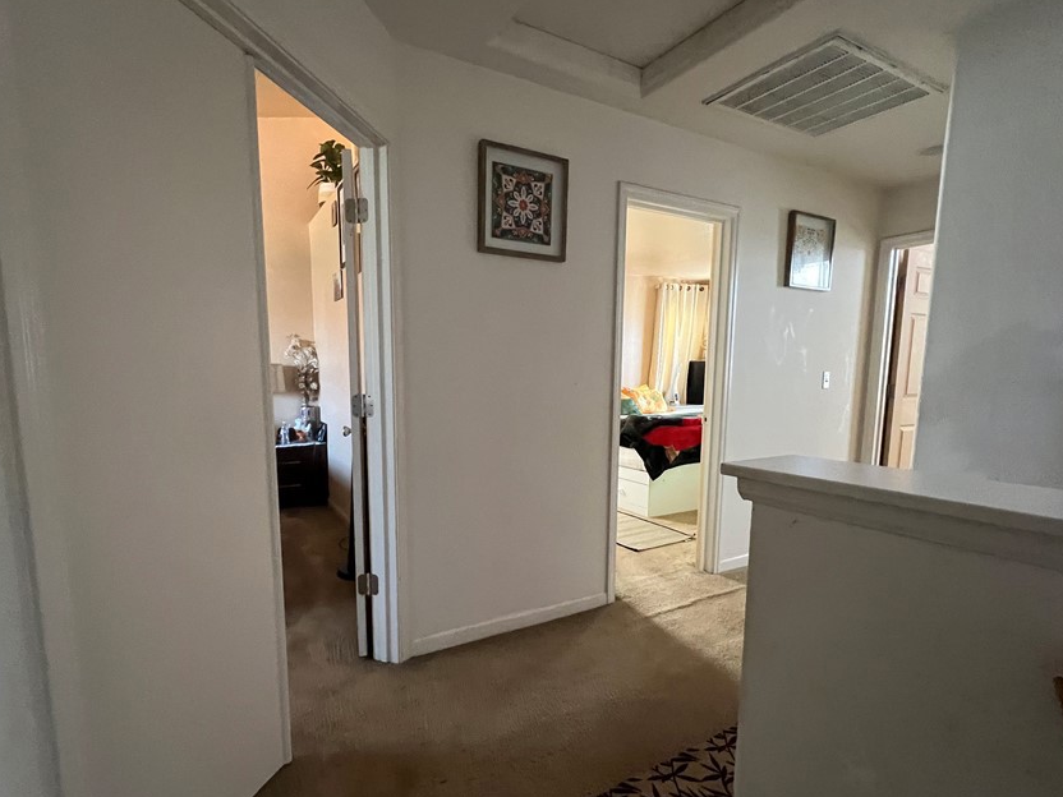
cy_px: 434
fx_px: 491
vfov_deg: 77.9
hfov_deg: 94.2
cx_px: 479
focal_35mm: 16
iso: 640
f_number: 1.8
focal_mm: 1.57
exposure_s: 1/60
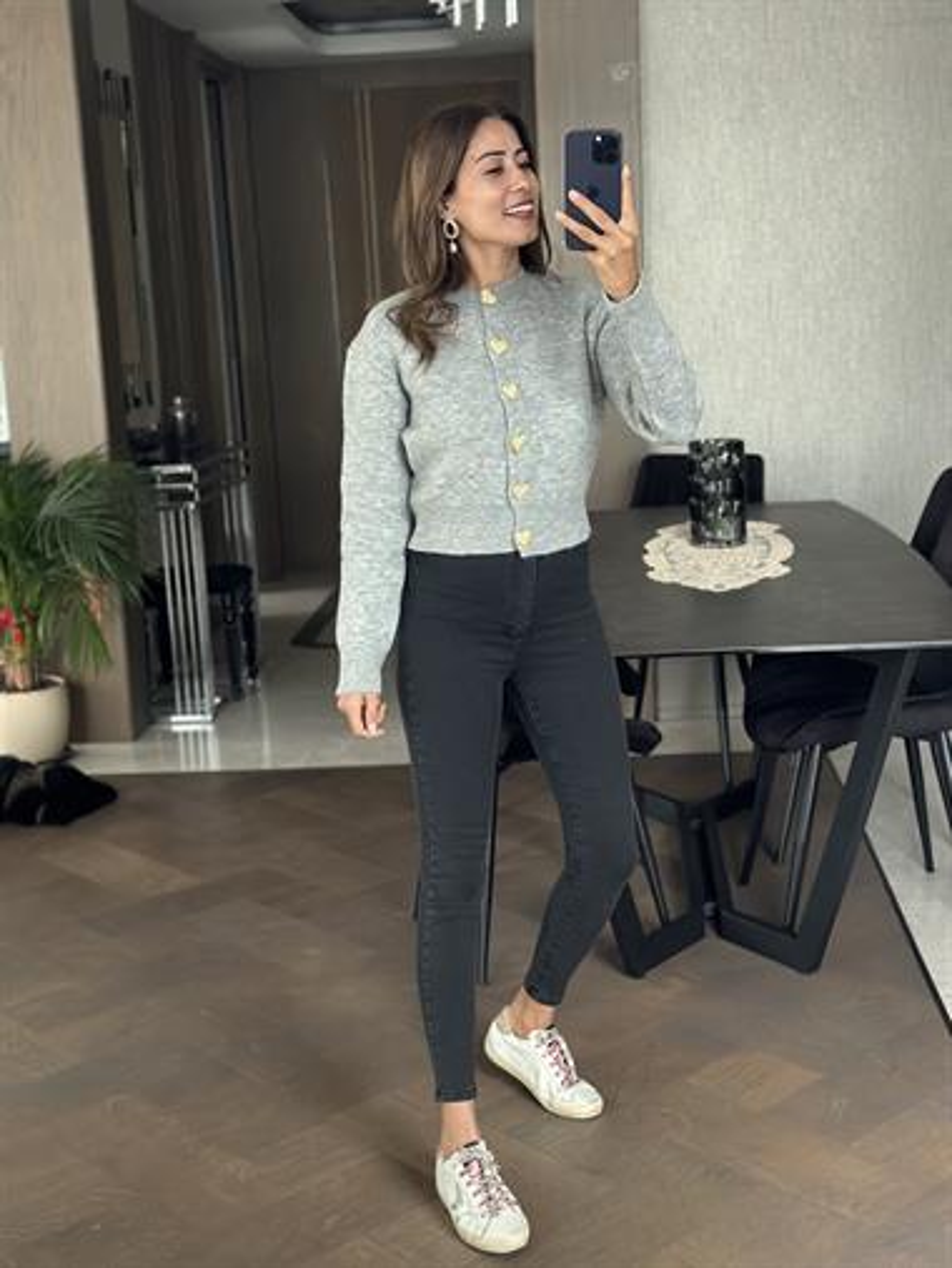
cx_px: 476
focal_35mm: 48
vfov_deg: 39.6
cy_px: 634
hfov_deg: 30.3
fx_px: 1759
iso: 400
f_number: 1.78
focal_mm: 6.86
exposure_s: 1/40
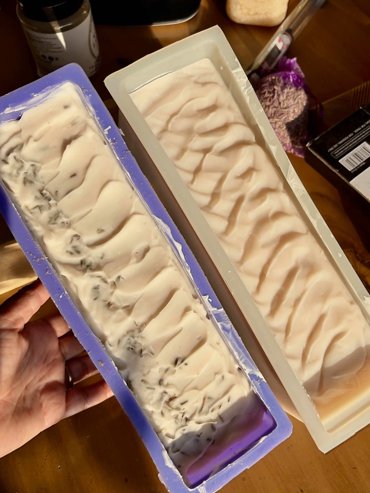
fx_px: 442
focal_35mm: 31
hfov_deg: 45.4
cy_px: 253
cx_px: 195
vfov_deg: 58.3
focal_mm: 5.96
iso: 50
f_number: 1.6
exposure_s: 1/1799
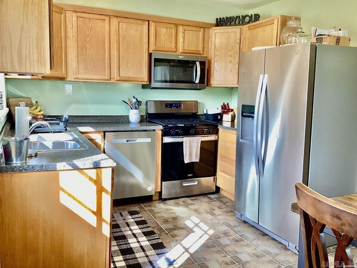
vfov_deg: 45.4
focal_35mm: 31
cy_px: 134
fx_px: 320
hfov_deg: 58.4
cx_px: 178
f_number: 2.4
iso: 125
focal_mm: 3.3
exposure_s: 1/50
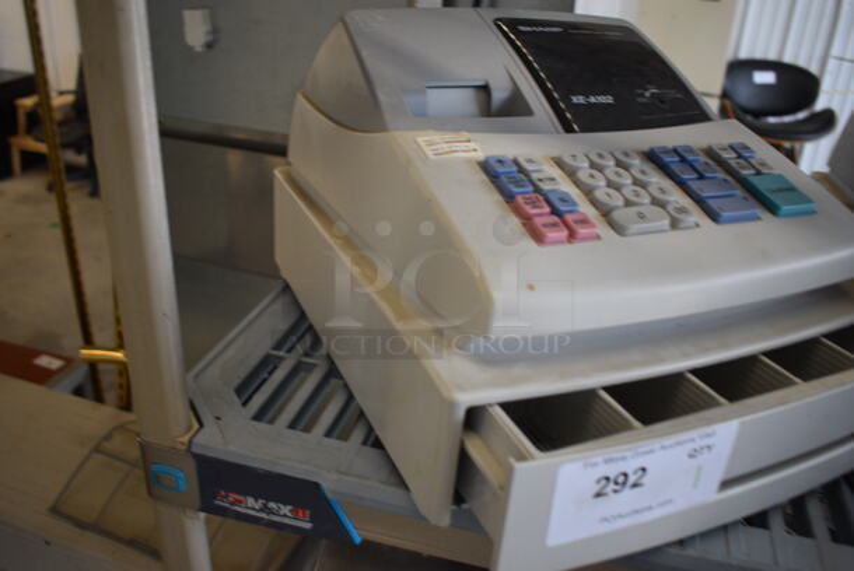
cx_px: 427
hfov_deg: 61.9
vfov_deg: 43.7
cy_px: 286
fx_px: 712
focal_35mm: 30
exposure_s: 1/125
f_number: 3.8
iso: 1000
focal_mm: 20
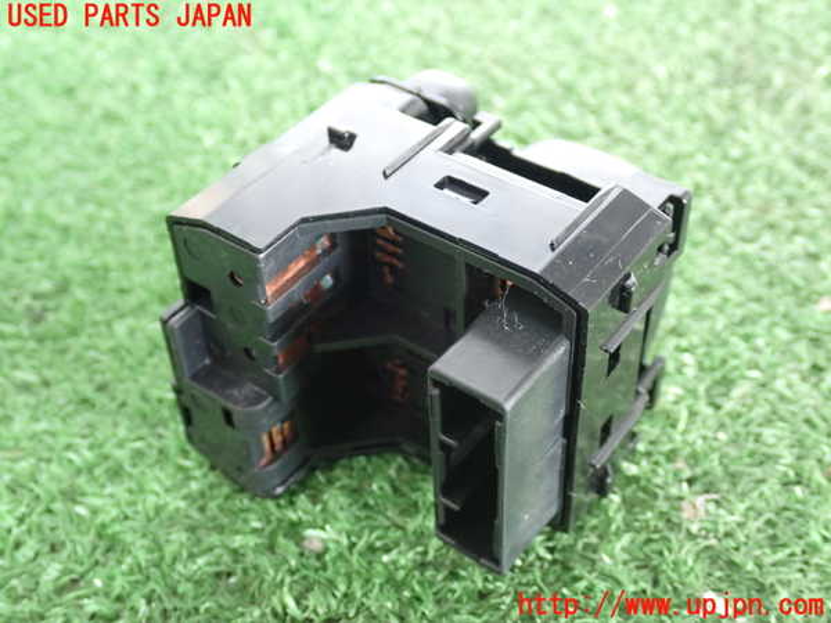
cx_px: 416
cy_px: 312
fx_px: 1128
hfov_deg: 40.4
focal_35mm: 47
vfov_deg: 30.9
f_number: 3.1
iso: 800
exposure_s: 1/25
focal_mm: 8.4
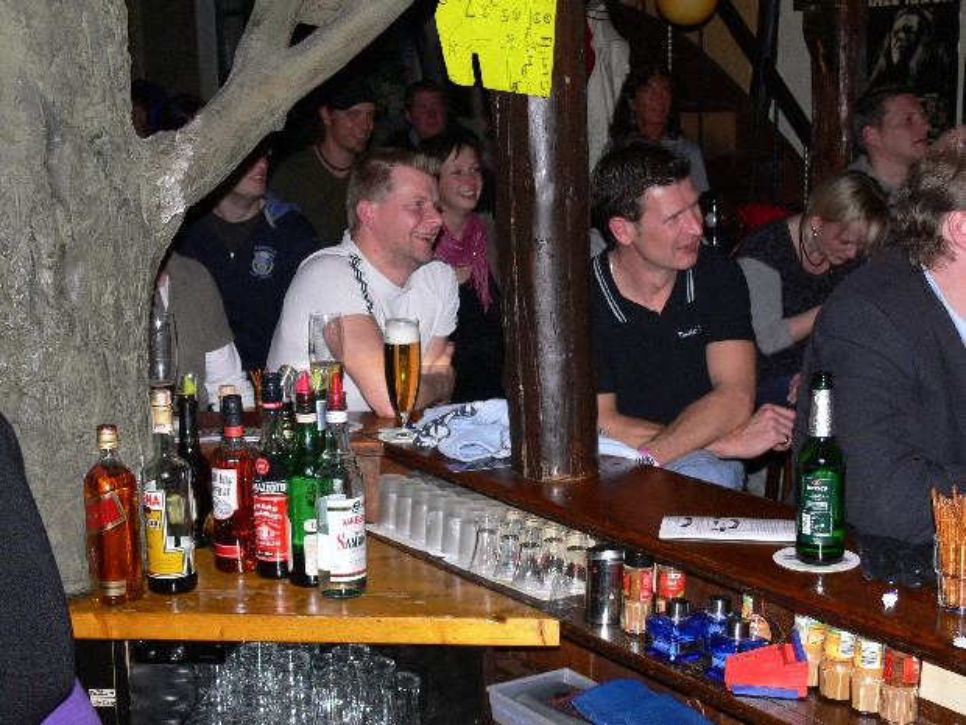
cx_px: 483
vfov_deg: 27.5
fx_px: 1479
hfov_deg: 36.2
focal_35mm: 53
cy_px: 362
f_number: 3.2
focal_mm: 11.3
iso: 100
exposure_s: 1/30
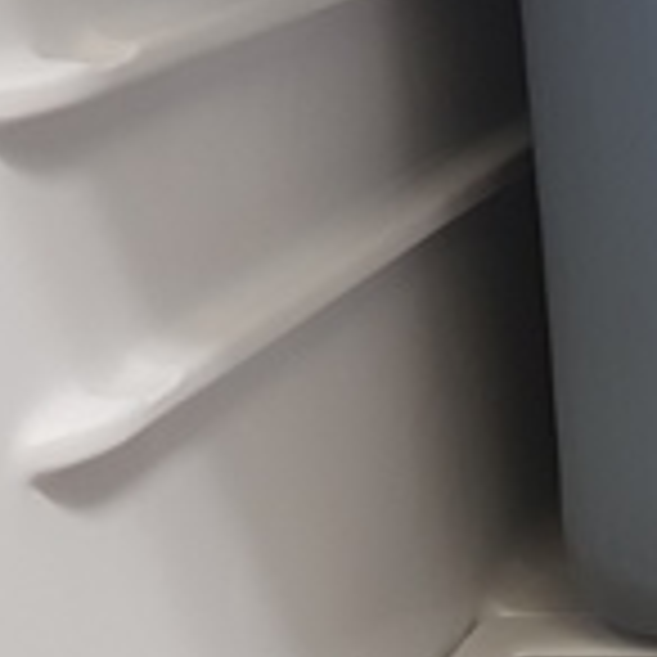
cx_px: 1328
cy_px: 169
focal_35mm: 99
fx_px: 2126
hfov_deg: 14.5
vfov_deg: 17.5
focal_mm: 4.3
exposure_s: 1/15
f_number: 1.7
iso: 200
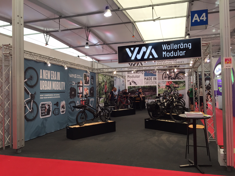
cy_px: 88
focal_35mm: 29
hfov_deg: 61.7
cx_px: 118
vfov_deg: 48.2
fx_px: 197
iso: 50
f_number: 2.2
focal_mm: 4.15
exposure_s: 1/100
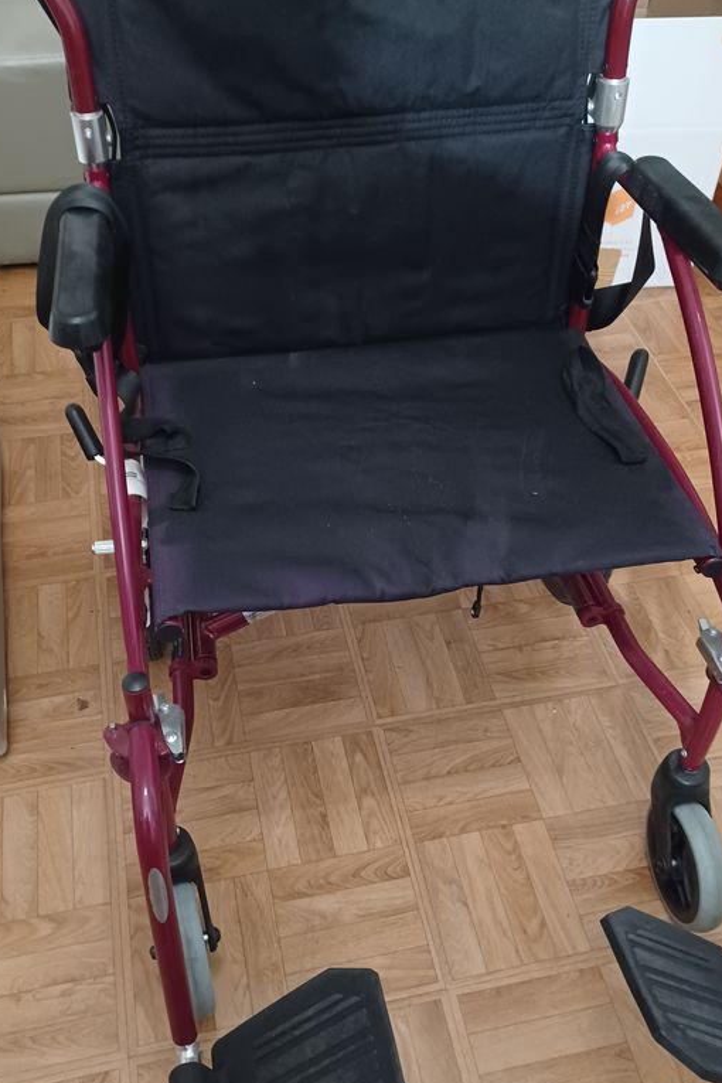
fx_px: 1023
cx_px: 353
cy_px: 566
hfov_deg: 38.9
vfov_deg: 55.8
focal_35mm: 34
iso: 1250
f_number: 1.8
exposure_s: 1/20
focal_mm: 4.6
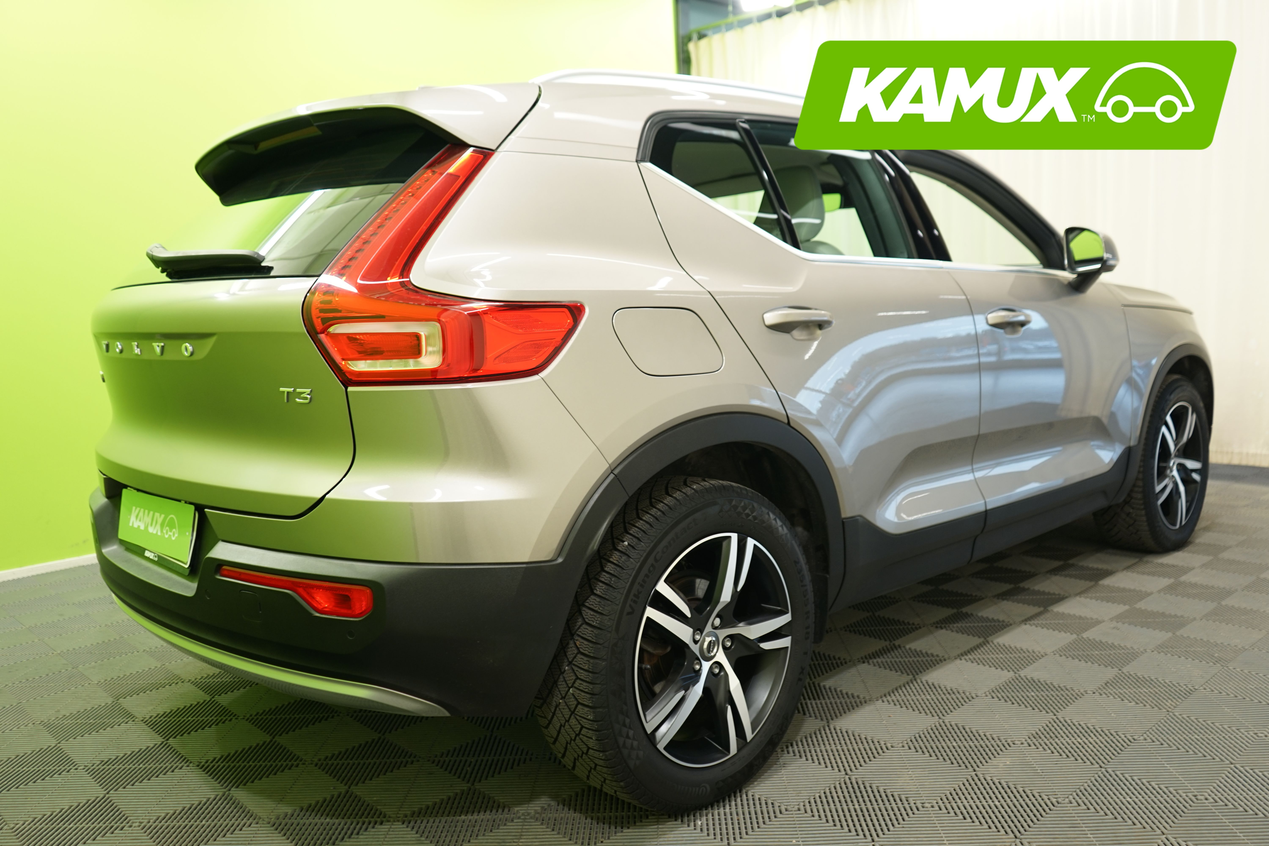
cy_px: 423
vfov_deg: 45.0
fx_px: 1022
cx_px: 634
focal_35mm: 29
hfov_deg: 63.7
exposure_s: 1/15
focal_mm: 29
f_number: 3.5
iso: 250
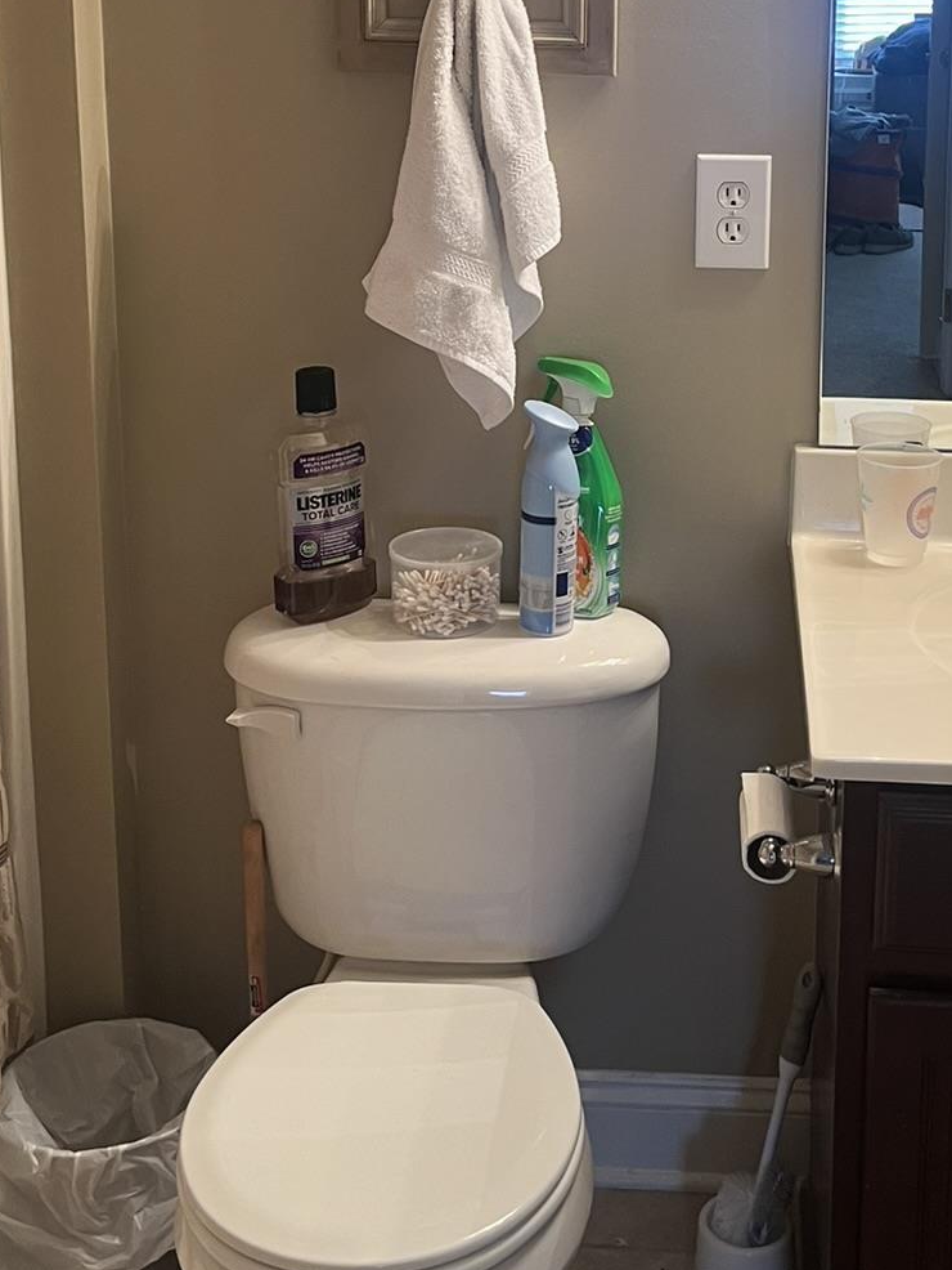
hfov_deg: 27.0
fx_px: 1979
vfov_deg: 34.2
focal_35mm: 54
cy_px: 213
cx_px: 567
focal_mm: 5.1
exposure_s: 1/60
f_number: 1.6
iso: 80
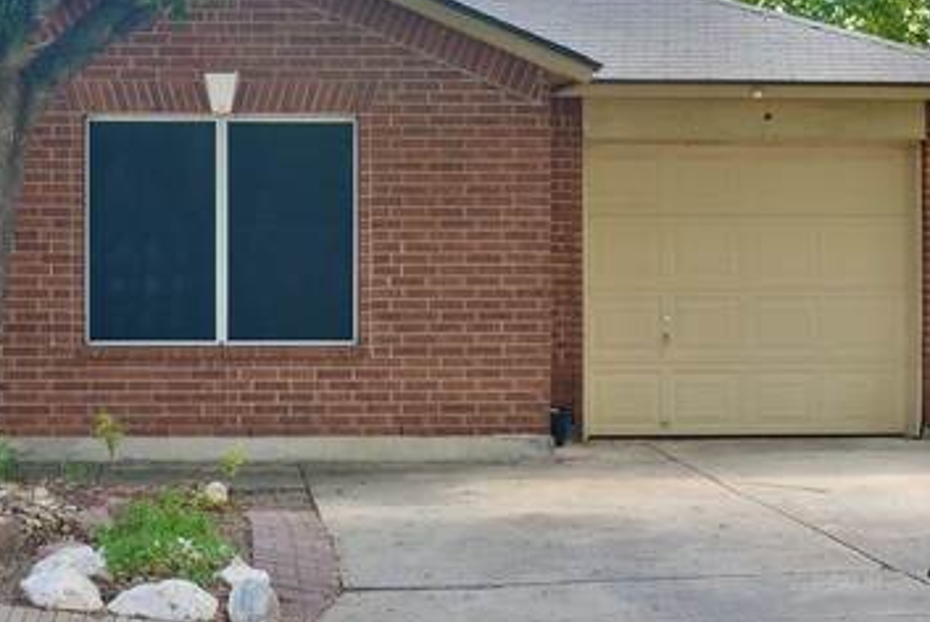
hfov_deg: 23.3
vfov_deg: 15.7
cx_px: 361
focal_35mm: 87
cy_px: 225
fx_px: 2249
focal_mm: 32
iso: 160
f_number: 5.6
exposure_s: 1/125
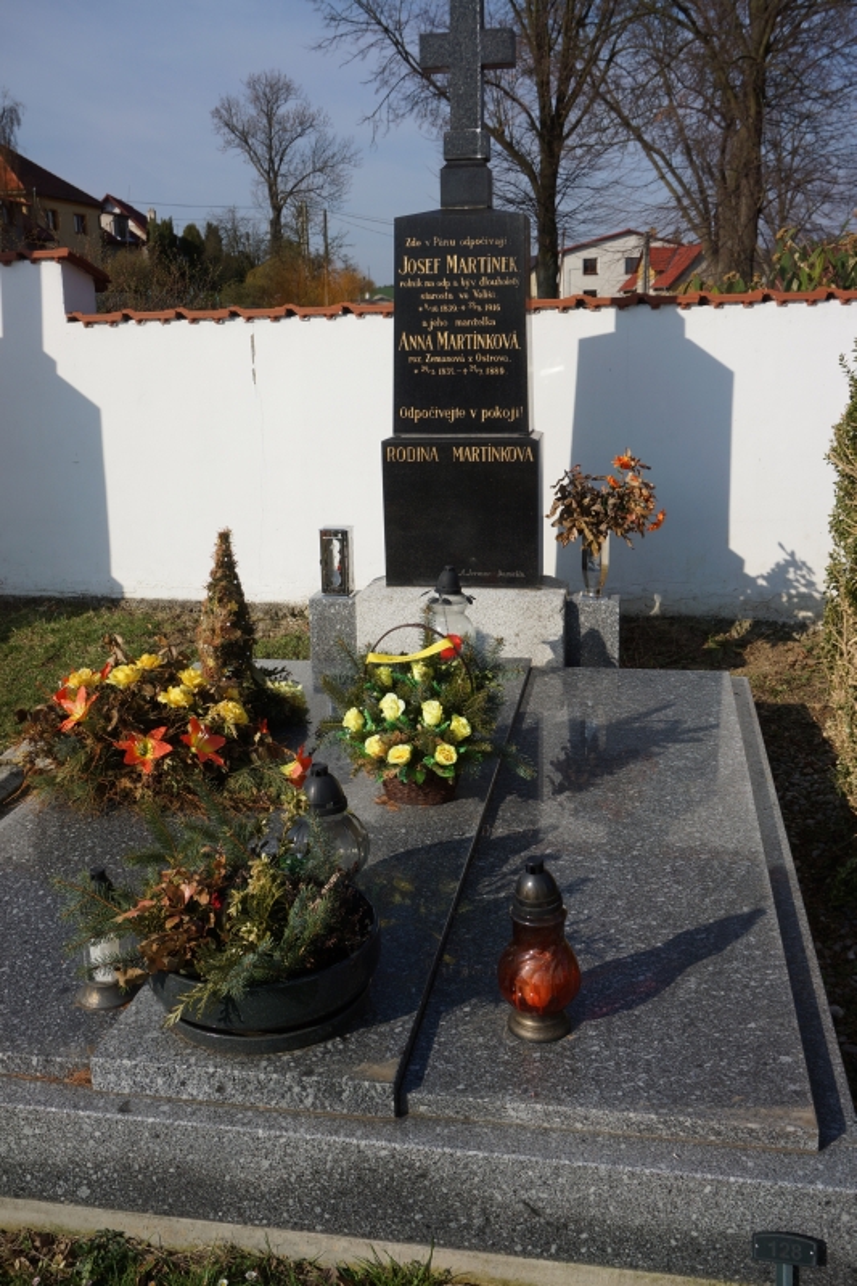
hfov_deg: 40.0
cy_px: 643
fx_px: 1179
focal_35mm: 33
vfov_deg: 57.2
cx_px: 428
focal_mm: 22
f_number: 8
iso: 100
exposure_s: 1/400
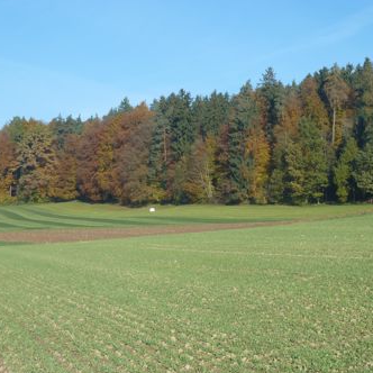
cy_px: 189
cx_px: 203
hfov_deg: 26.1
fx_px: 805
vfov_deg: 26.1
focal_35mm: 66
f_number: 3.9
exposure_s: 1/500
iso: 80
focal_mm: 9.1
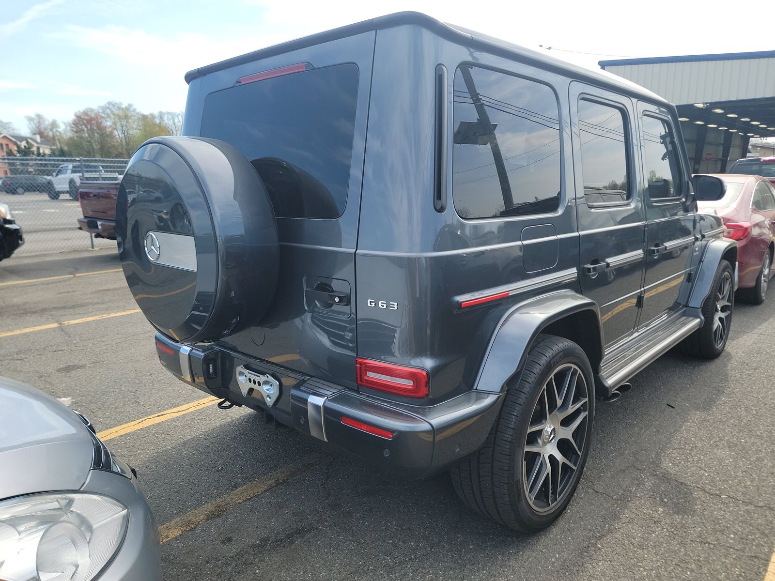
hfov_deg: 71.6
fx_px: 537
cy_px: 290
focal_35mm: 24
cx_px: 388
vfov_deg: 56.8
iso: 50
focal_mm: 6.7
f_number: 1.8
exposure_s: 1/396
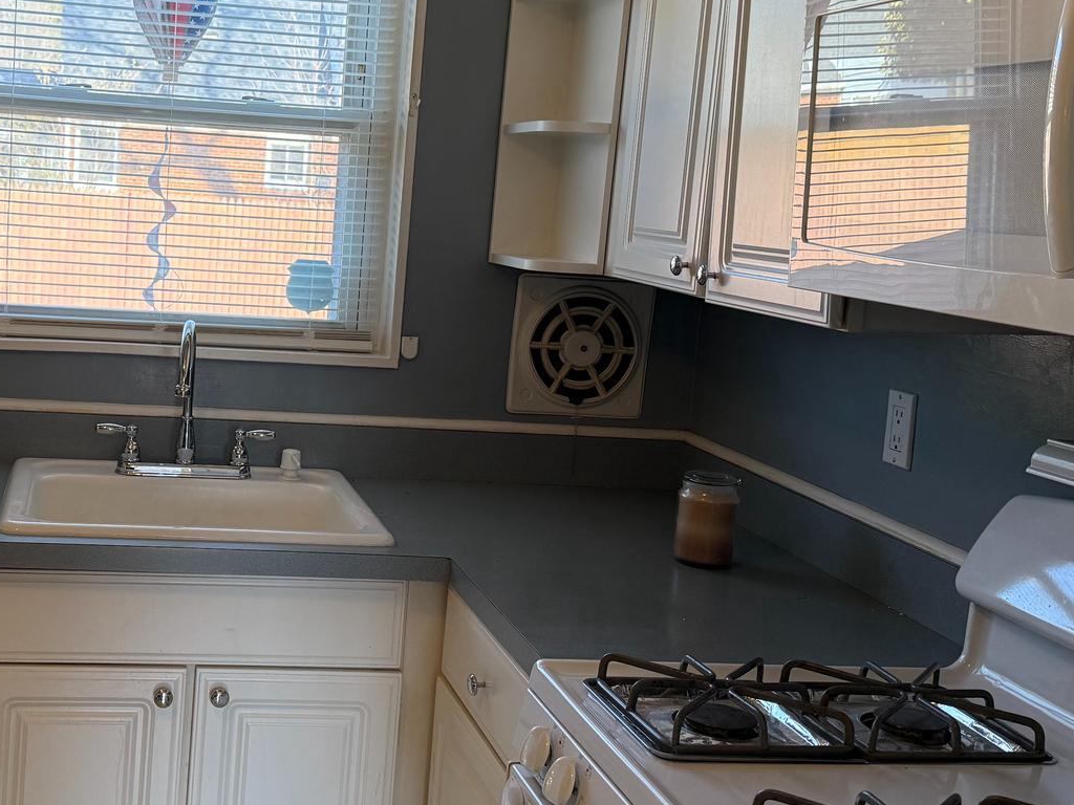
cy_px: 354
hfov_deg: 38.8
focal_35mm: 48
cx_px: 293
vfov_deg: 30.2
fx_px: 1489
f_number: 1.78
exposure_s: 1/211
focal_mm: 6.76
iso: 200
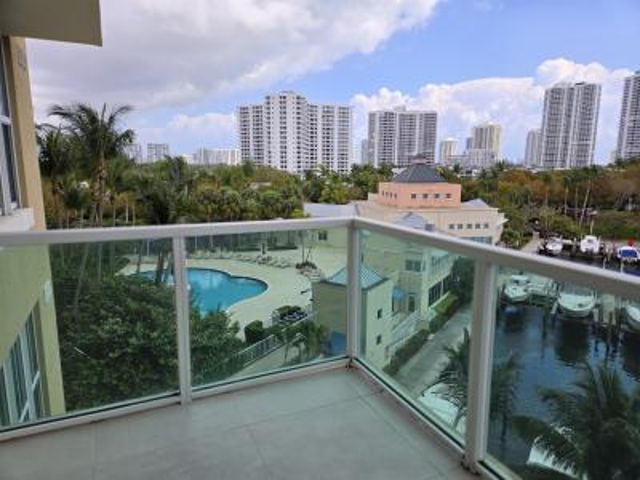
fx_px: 425
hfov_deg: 73.9
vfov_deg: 58.9
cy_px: 240
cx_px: 320
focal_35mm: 23
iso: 25
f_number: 1.8
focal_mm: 5.4
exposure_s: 1/1350
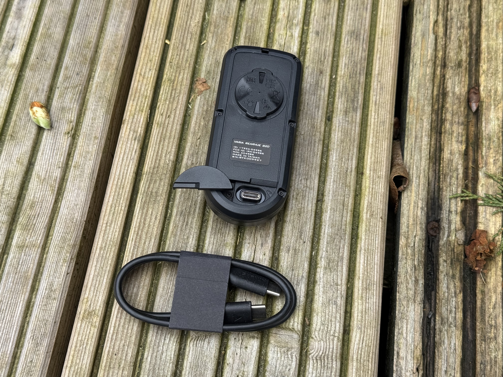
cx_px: 252
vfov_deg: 30.3
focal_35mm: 48
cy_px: 188
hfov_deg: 39.7
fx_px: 697
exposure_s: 1/383
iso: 64
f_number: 1.78
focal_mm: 6.76
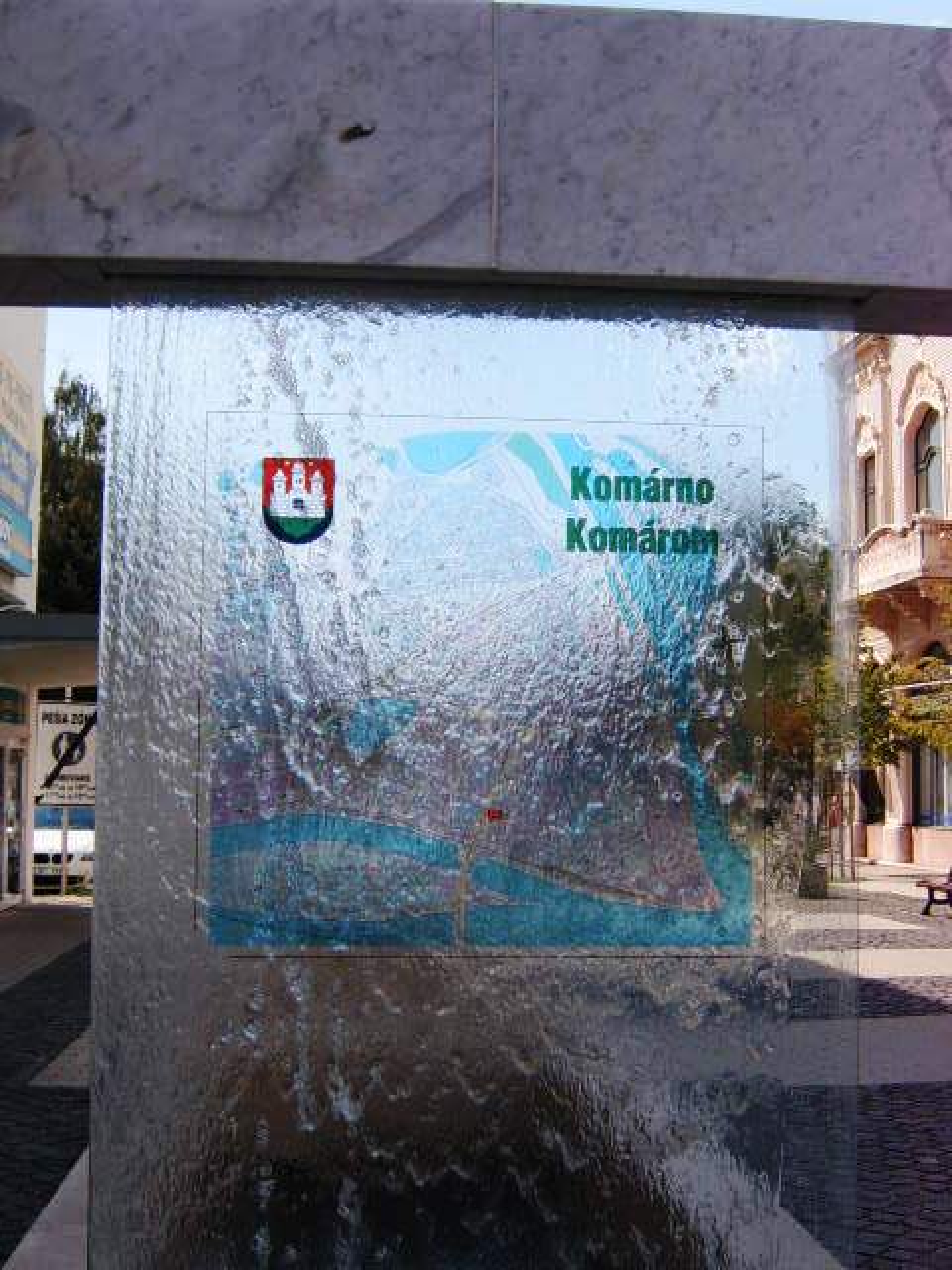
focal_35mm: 38
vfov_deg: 49.0
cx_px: 476
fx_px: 1393
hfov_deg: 37.7
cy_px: 635
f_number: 5.8
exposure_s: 1/350
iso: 63
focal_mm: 5.8
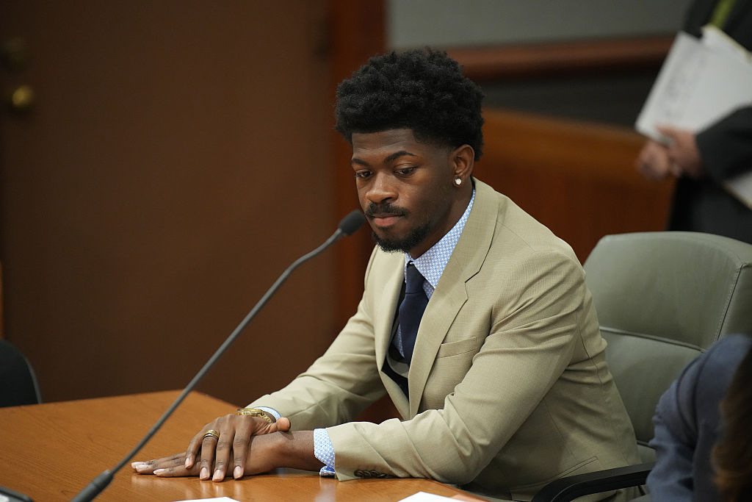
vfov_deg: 6.9
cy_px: 251
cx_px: 376
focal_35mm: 200
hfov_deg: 10.3
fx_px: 4178
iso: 5000
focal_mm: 200
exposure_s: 1/320
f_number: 2.8
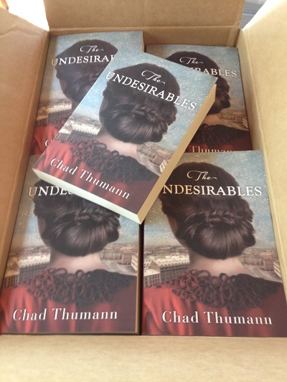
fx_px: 387
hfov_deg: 40.7
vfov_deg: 52.6
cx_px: 144
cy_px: 191
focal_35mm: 35
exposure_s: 1/20
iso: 64
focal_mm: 4.28
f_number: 2.4
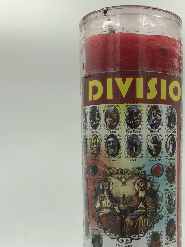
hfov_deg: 31.7
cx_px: 135
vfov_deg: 41.4
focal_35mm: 45
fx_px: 321
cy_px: 171
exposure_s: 1/783
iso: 20
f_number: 1.8
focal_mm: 4
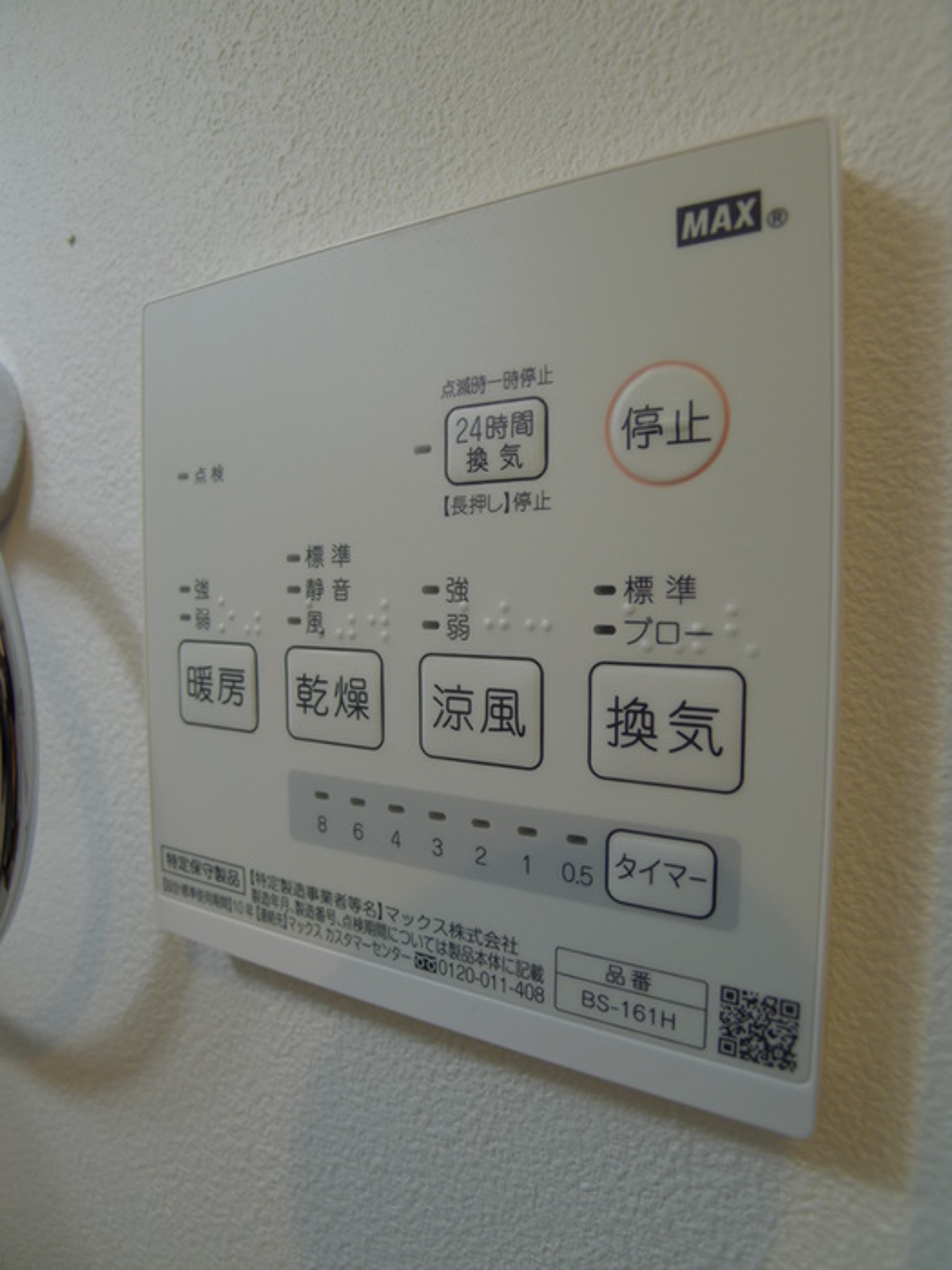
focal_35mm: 24
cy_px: 635
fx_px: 880
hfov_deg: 56.8
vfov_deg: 71.6
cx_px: 476
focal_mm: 5.1
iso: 80
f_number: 2
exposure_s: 1/80
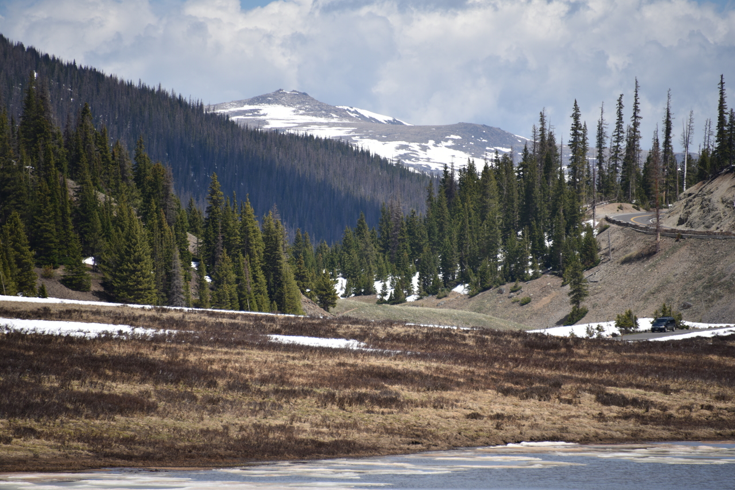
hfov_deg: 6.9
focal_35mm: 300
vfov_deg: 4.6
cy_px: 245
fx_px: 6126
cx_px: 368
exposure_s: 1/640
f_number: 5.6
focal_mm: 300
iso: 110
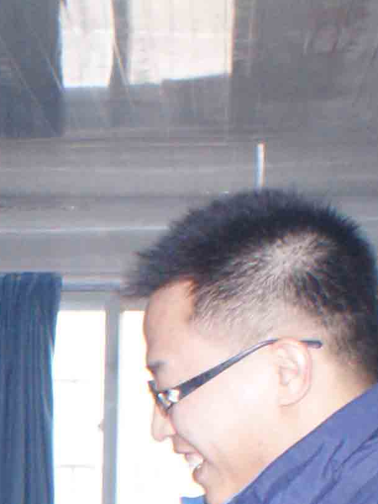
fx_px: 2126
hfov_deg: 9.4
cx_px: -399
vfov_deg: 12.8
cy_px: 775
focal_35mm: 146
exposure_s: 1/50
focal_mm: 18
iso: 800
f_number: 5.6
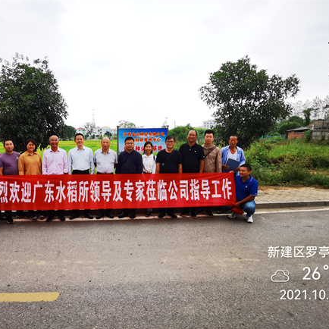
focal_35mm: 22
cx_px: 119
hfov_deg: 68.3
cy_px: 168
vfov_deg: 69.6
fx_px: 237
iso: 50
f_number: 2.2
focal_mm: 2.26
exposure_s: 1/105
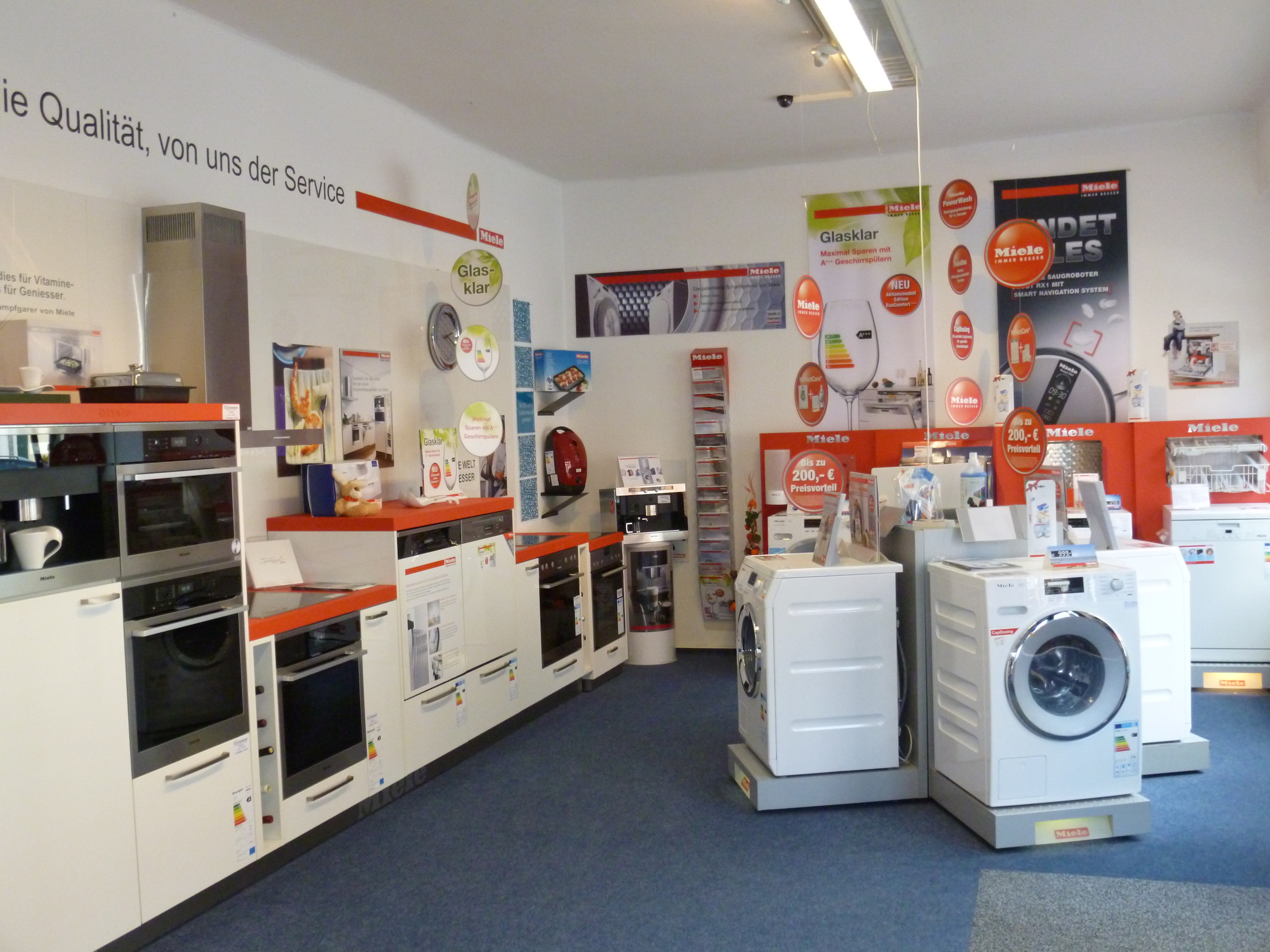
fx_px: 1321
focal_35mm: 36
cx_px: 635
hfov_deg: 51.4
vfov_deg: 39.7
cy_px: 476
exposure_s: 1/60
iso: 320
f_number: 3.6
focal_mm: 6.5
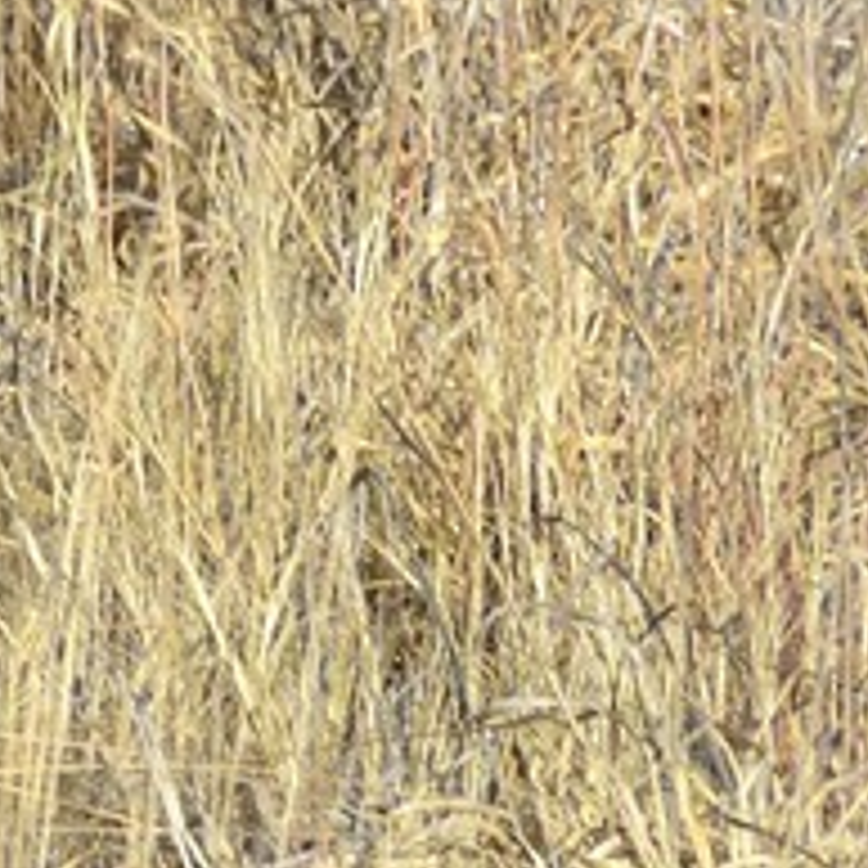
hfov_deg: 0.9
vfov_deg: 0.9
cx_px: -2271
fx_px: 55887
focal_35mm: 1970
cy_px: -1507
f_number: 11
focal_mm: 280
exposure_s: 1/400
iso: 400
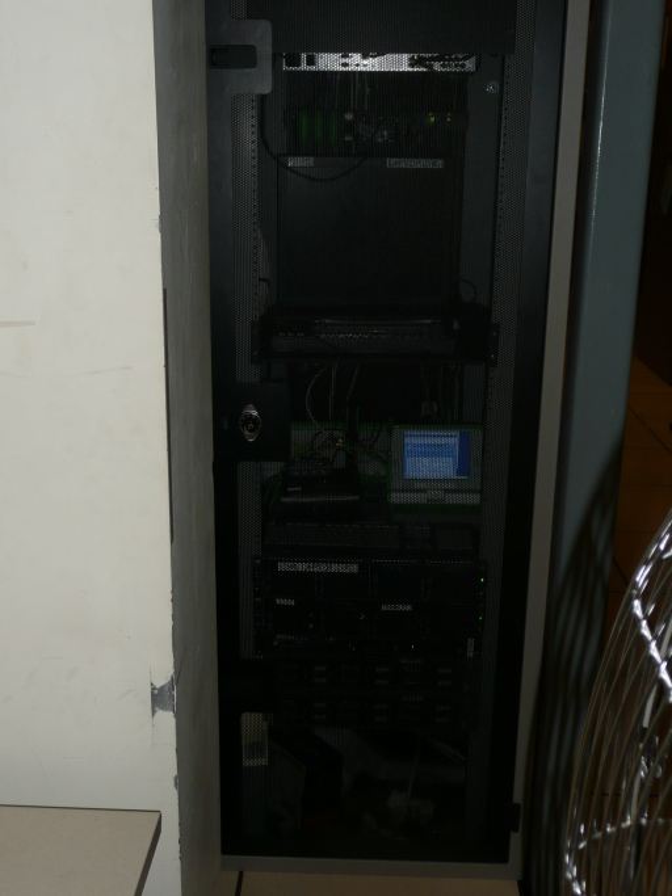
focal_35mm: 40
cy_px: 448
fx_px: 1036
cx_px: 336
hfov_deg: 35.9
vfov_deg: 46.8
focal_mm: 6.5
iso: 100
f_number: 3.9
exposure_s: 1/30
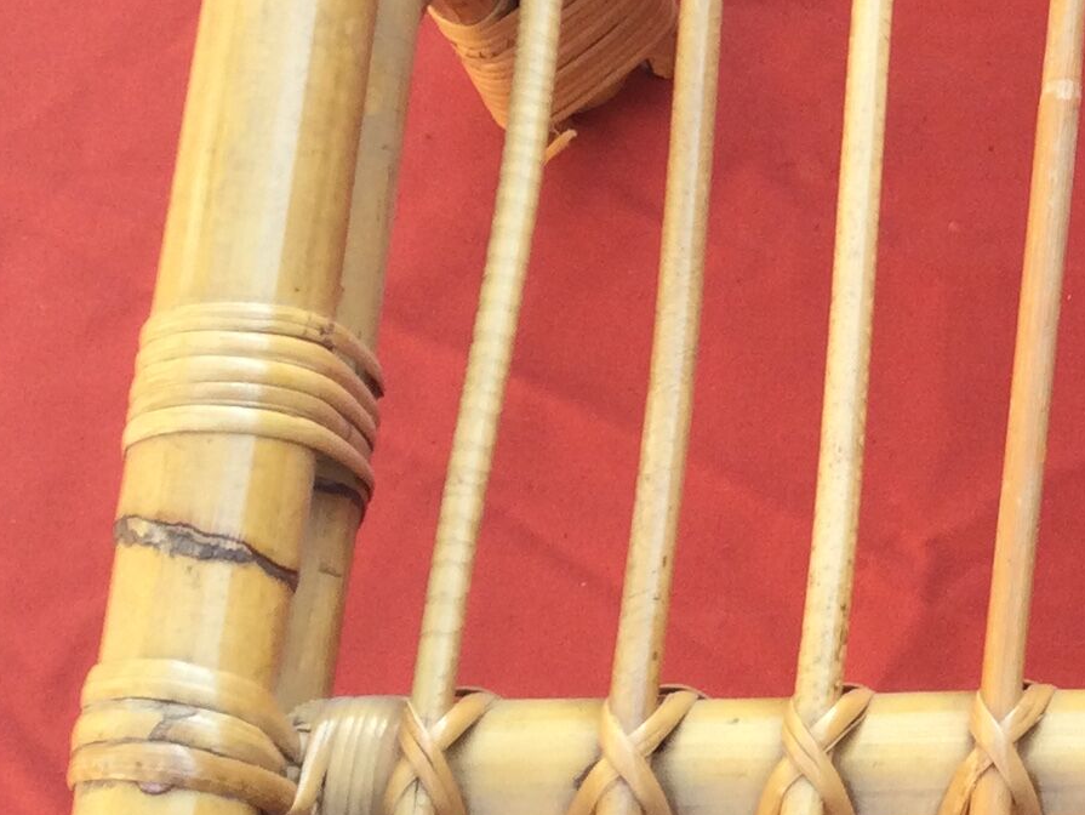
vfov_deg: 13.1
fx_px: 3543
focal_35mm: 113
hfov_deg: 15.9
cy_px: 257
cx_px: 1635
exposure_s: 1/101
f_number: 2.4
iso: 25
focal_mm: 3.3
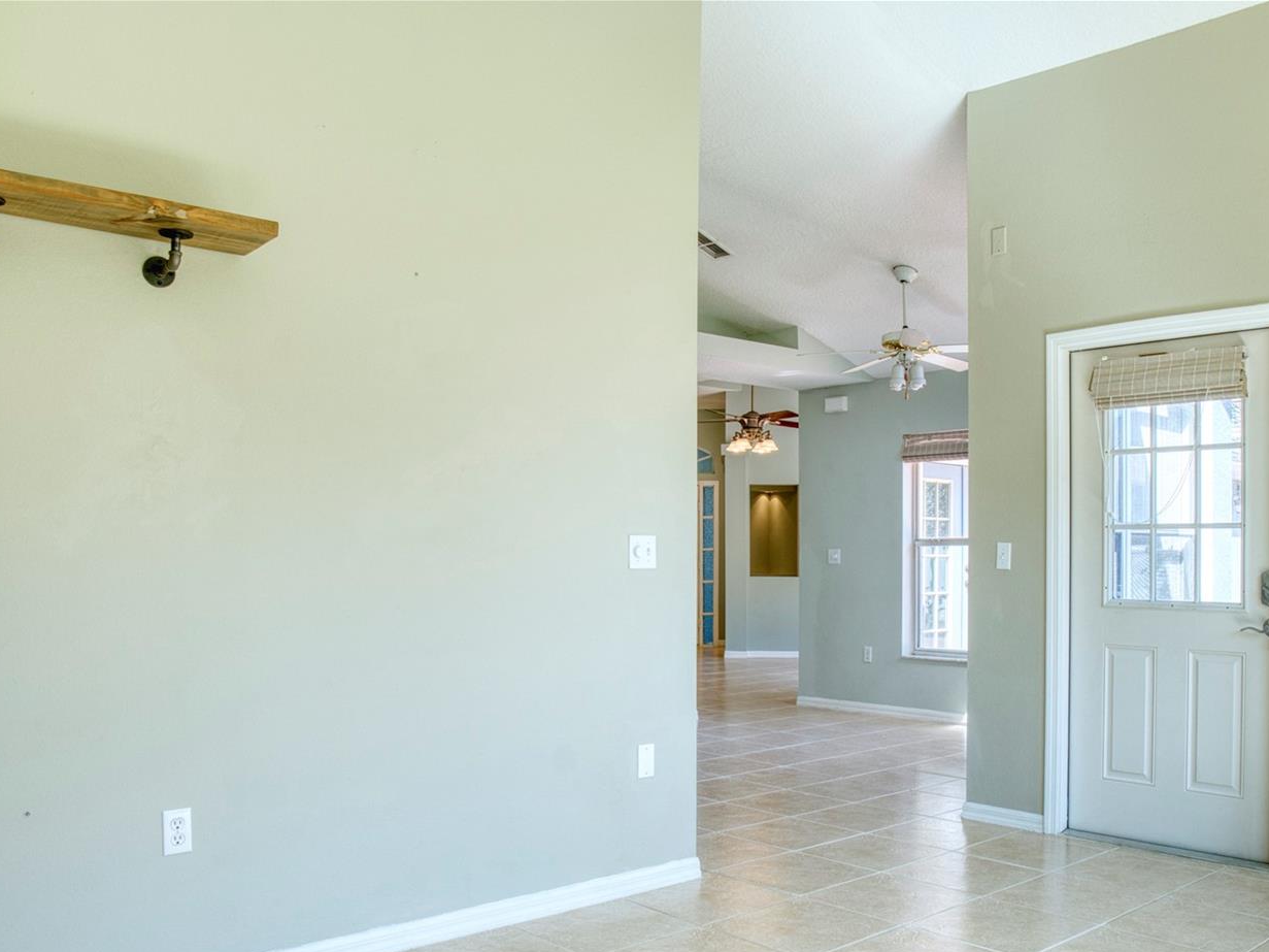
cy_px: 550
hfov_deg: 59.5
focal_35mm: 30
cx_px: 763
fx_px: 1100
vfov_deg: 46.6
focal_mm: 16
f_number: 8
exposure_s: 1/125
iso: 400
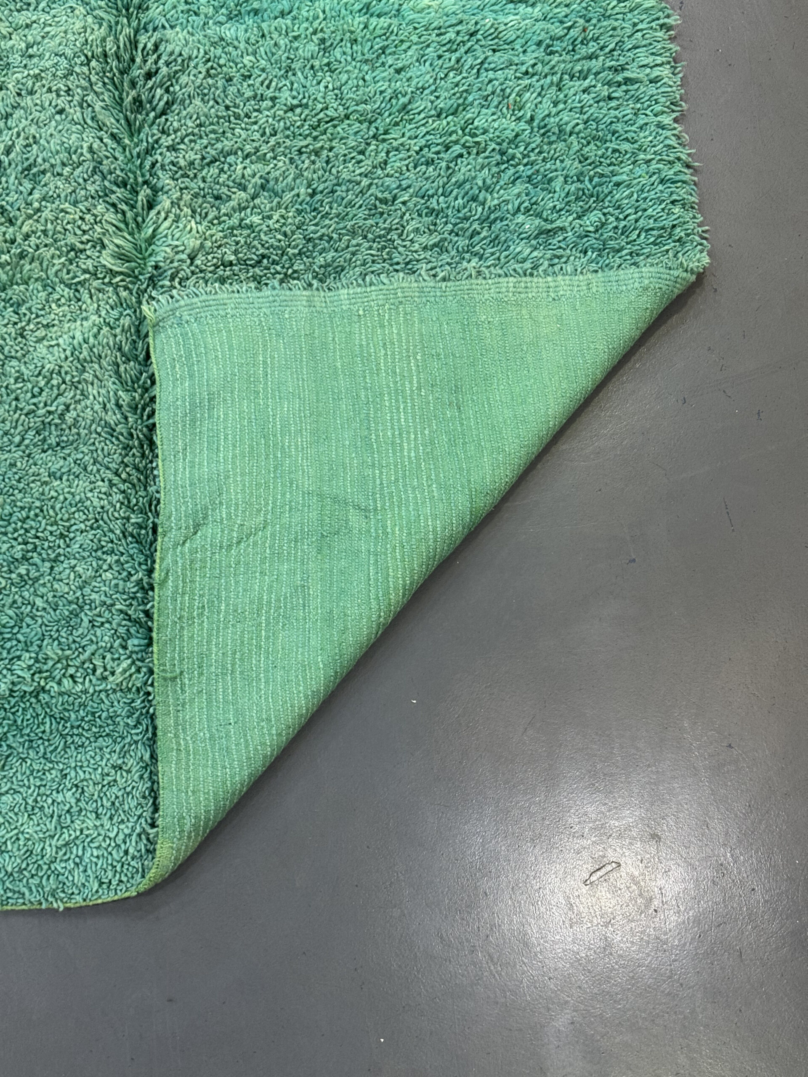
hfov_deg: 30.3
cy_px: 538
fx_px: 1494
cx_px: 404
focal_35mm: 48
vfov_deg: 39.7
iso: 200
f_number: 1.78
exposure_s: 1/50
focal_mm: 6.76
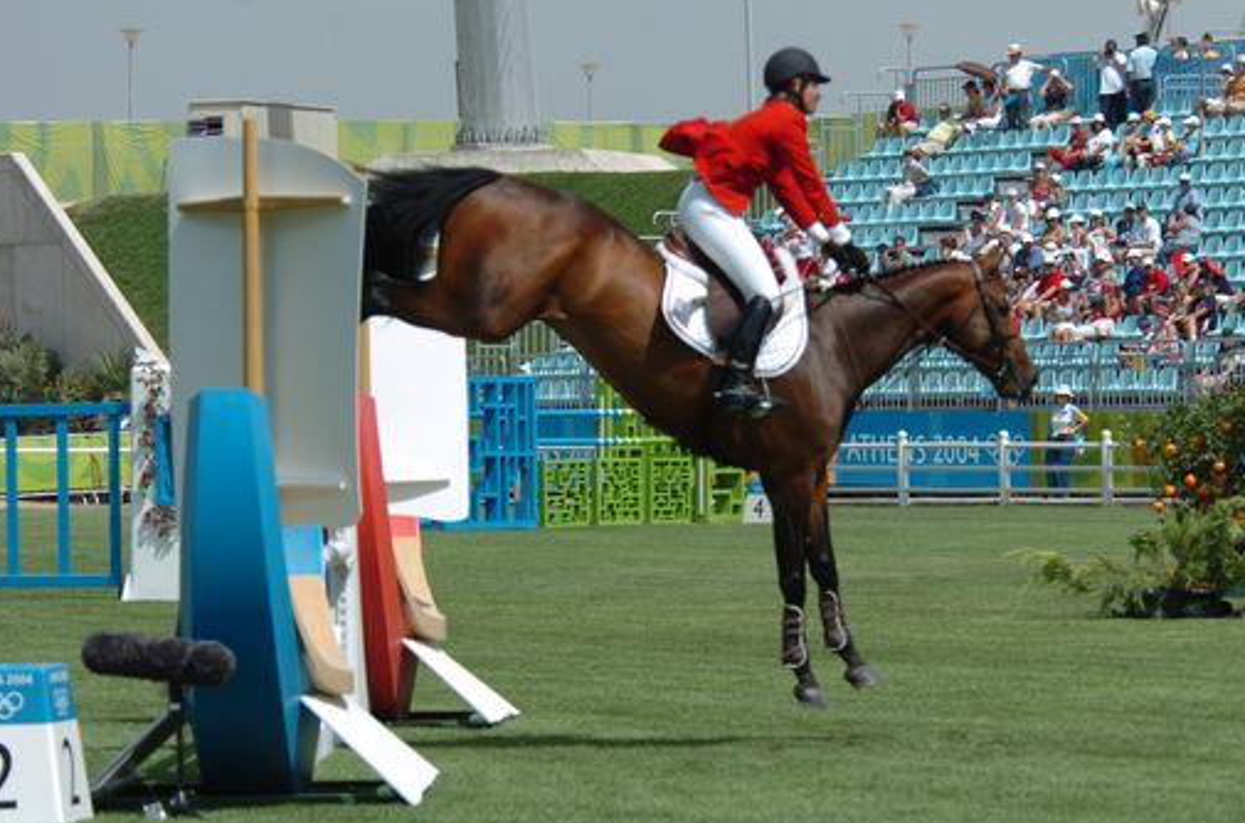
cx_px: 732
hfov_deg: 8.9
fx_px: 8003
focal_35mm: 232
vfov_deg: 5.9
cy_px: 476
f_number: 5.6
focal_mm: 122
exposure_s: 1/1250
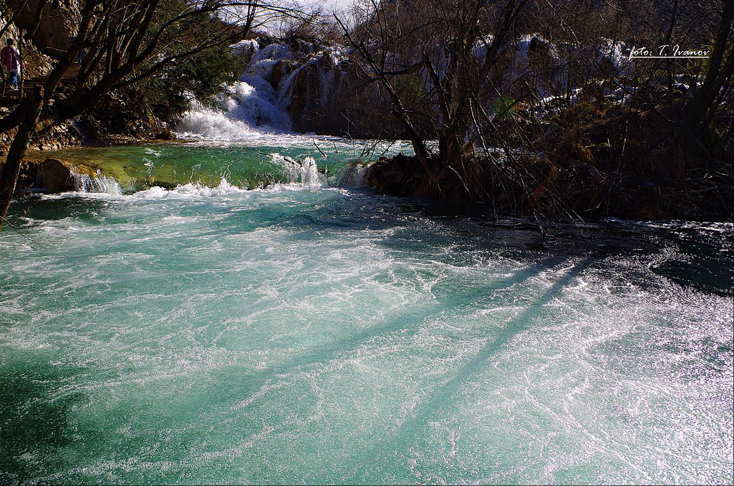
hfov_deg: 67.5
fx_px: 549
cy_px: 243
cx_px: 367
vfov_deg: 47.7
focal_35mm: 27
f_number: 8
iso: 100
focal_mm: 18
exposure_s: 1/250
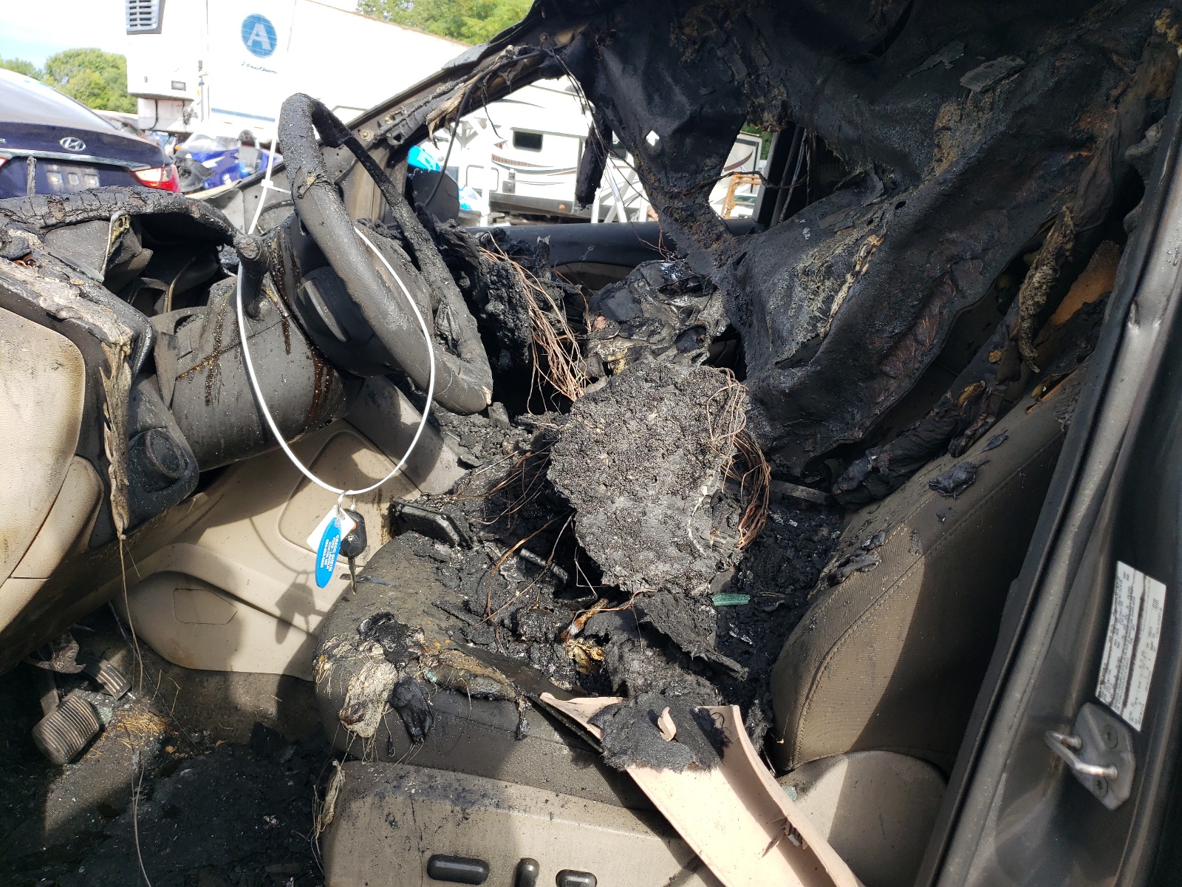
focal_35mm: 26
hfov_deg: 67.3
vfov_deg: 53.1
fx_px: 888
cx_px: 591
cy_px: 444
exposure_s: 1/667
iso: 50
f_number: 1.5
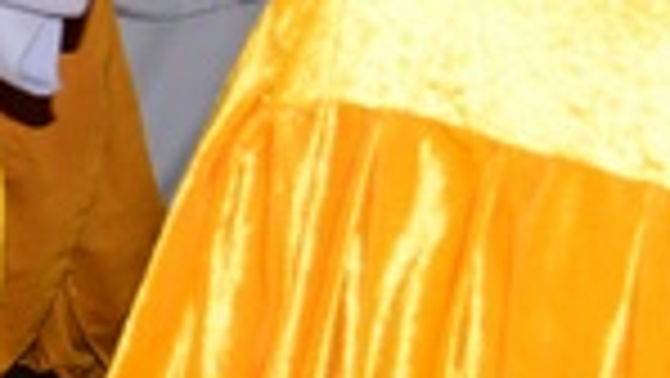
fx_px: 3093
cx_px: -495
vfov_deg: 6.7
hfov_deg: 11.5
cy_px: -446
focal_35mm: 174
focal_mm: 38
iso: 320
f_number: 4
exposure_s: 1/60
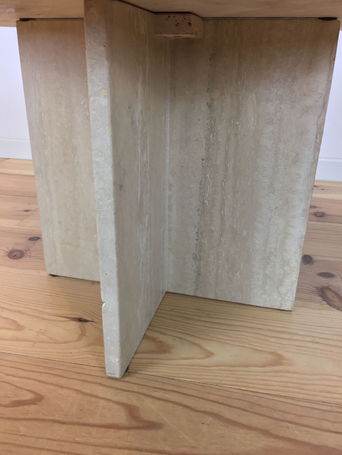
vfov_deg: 61.7
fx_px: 382
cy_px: 228
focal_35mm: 29
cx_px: 171
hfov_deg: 48.2
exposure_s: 1/33
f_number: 2.2
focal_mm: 4.15
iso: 64
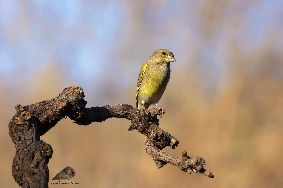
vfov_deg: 2.5
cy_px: 94
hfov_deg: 3.8
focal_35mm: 540
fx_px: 4245
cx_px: 142
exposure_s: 1/640
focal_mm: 360
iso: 200
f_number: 8
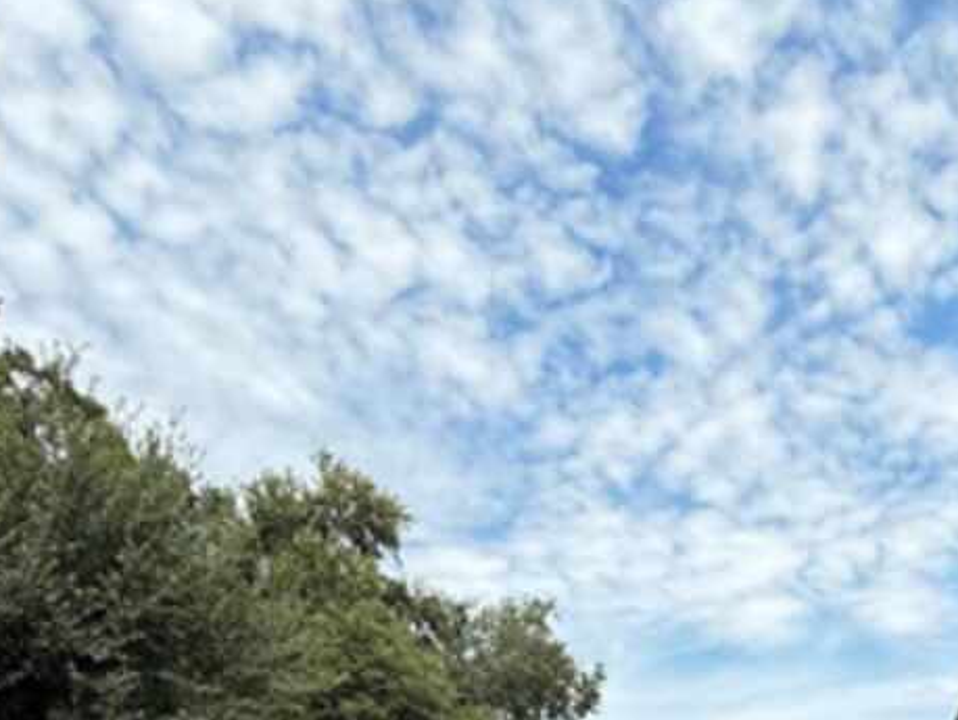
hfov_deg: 44.7
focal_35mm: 39
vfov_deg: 29.2
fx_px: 1080
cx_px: 808
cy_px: 956
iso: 64
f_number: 2.2
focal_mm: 2.22
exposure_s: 1/1050
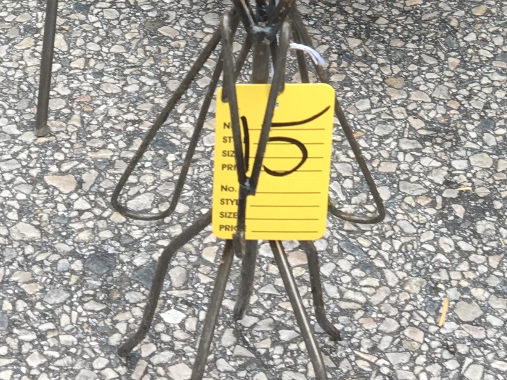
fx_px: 1421
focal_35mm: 97
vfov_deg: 14.2
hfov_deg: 20.1
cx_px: 375
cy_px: -205
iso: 25
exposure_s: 1/60
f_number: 2.2
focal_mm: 4.15
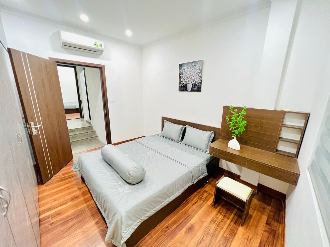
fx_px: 124
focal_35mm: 13
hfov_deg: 106.2
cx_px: 165
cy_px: 124
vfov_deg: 89.9
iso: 160
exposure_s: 1/50
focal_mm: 1.57
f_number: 1.8
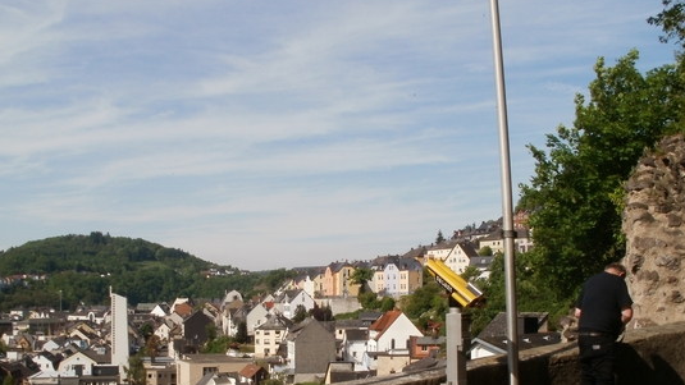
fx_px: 799
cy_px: 280
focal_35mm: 44
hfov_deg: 46.4
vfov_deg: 26.8
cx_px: 323
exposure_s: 1/640
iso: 100
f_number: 5.6
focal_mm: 6.3
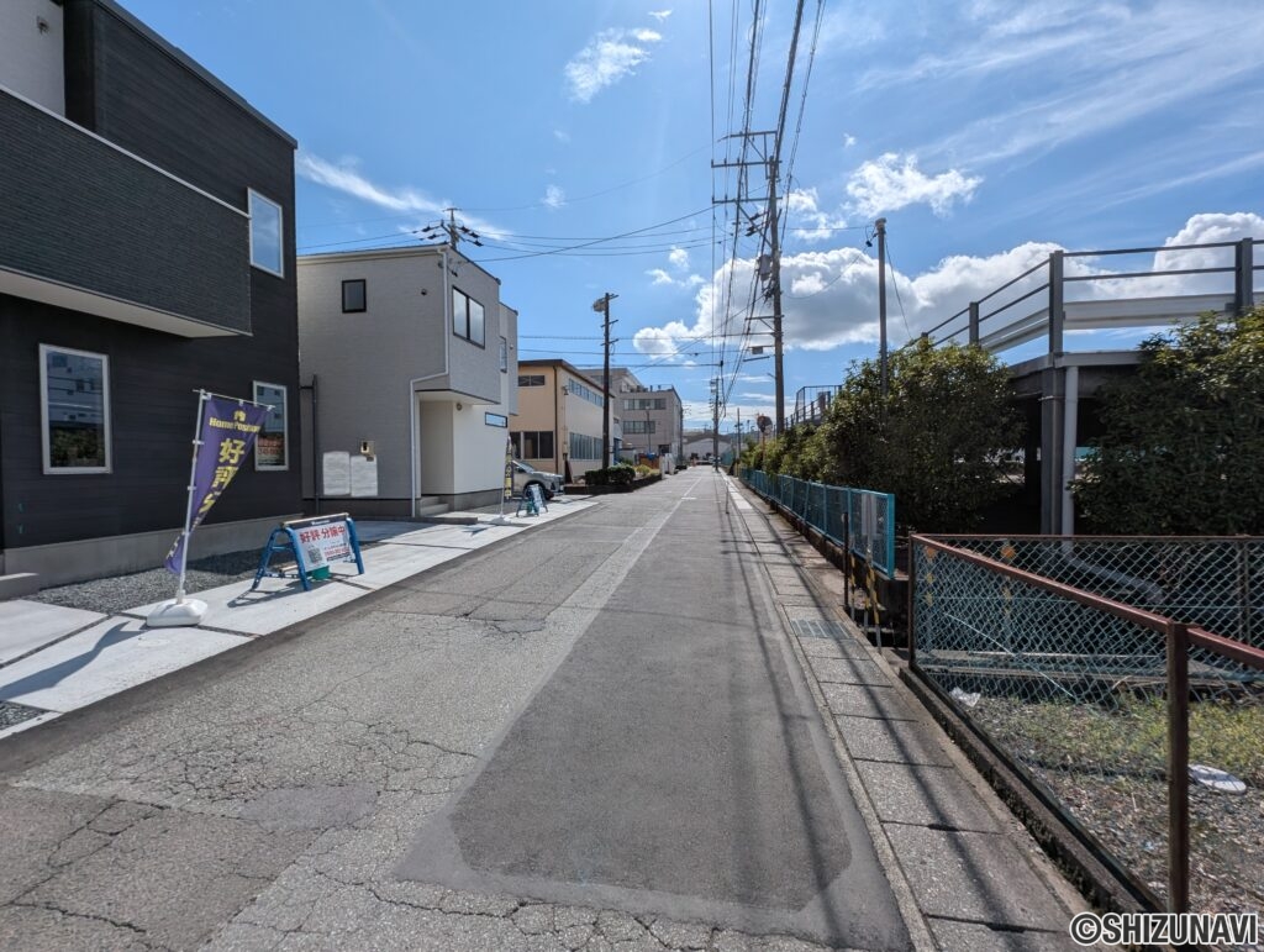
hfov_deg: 106.1
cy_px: 476
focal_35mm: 13
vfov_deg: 90.1
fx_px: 475
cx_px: 632
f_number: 2.2
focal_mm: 1.95
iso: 45
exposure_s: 1/3597
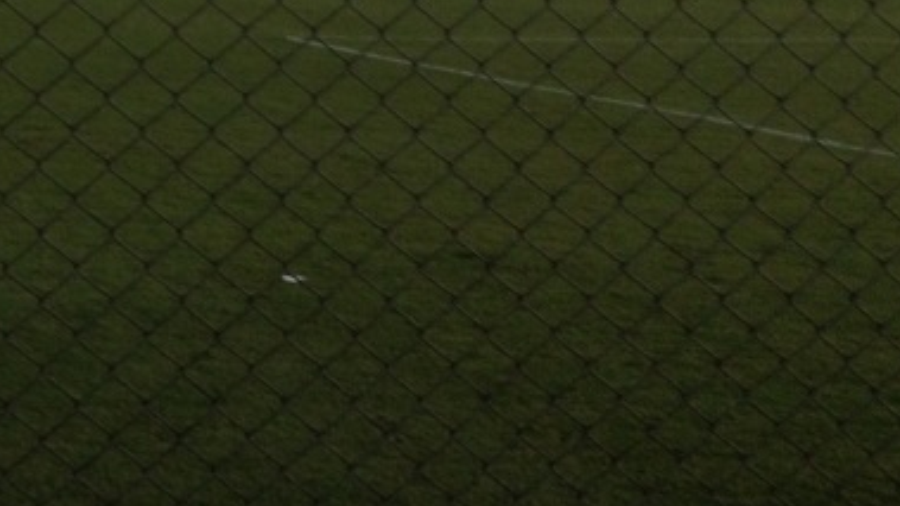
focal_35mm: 97
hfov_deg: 20.6
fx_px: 2314
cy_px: -6
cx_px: -173
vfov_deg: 12.3
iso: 40
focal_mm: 3.3
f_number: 2.4
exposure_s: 1/24
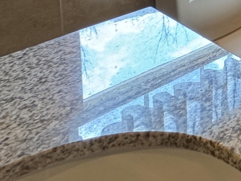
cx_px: 457
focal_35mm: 55
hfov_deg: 20.6
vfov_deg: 19.1
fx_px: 383
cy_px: -158
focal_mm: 2.22
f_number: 2.2
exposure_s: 1/60
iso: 160
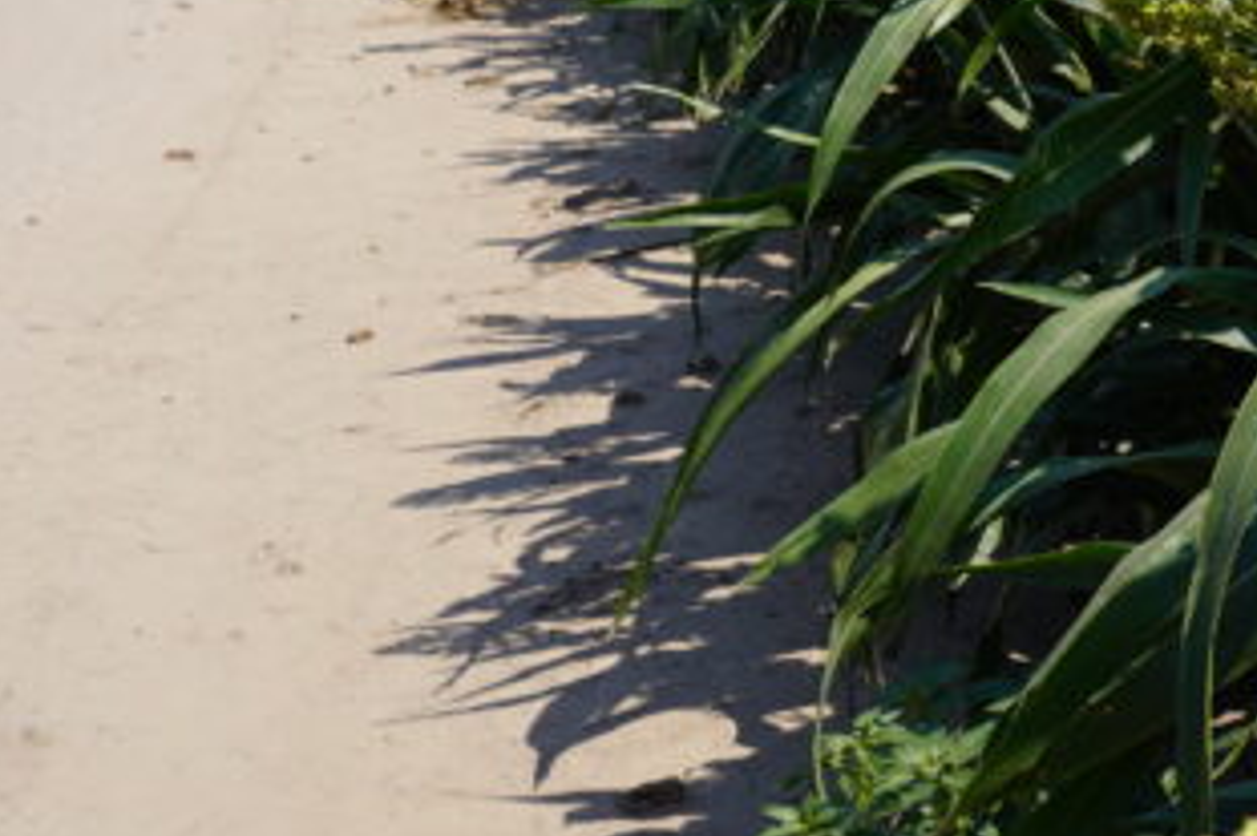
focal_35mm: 79
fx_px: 2757
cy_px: -38
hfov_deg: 24.5
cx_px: 1261
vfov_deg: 16.8
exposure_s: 1/800
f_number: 5
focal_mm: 16
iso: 100
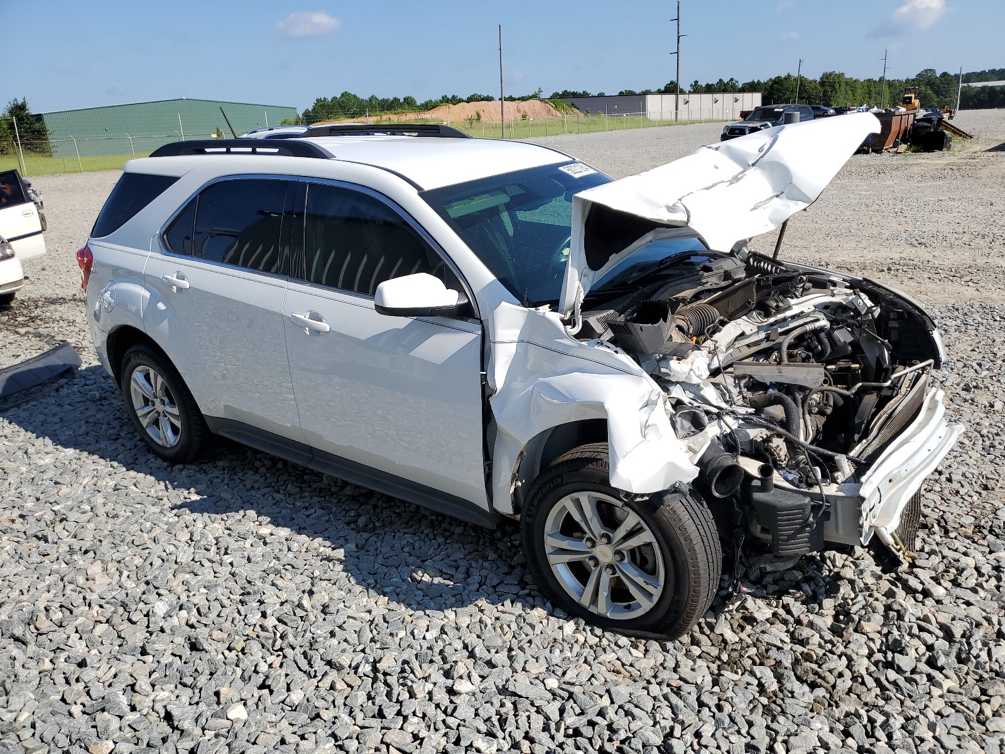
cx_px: 502
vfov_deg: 53.1
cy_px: 377
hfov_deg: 67.3
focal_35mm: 26
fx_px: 755
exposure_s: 1/3333
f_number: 1.5
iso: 50
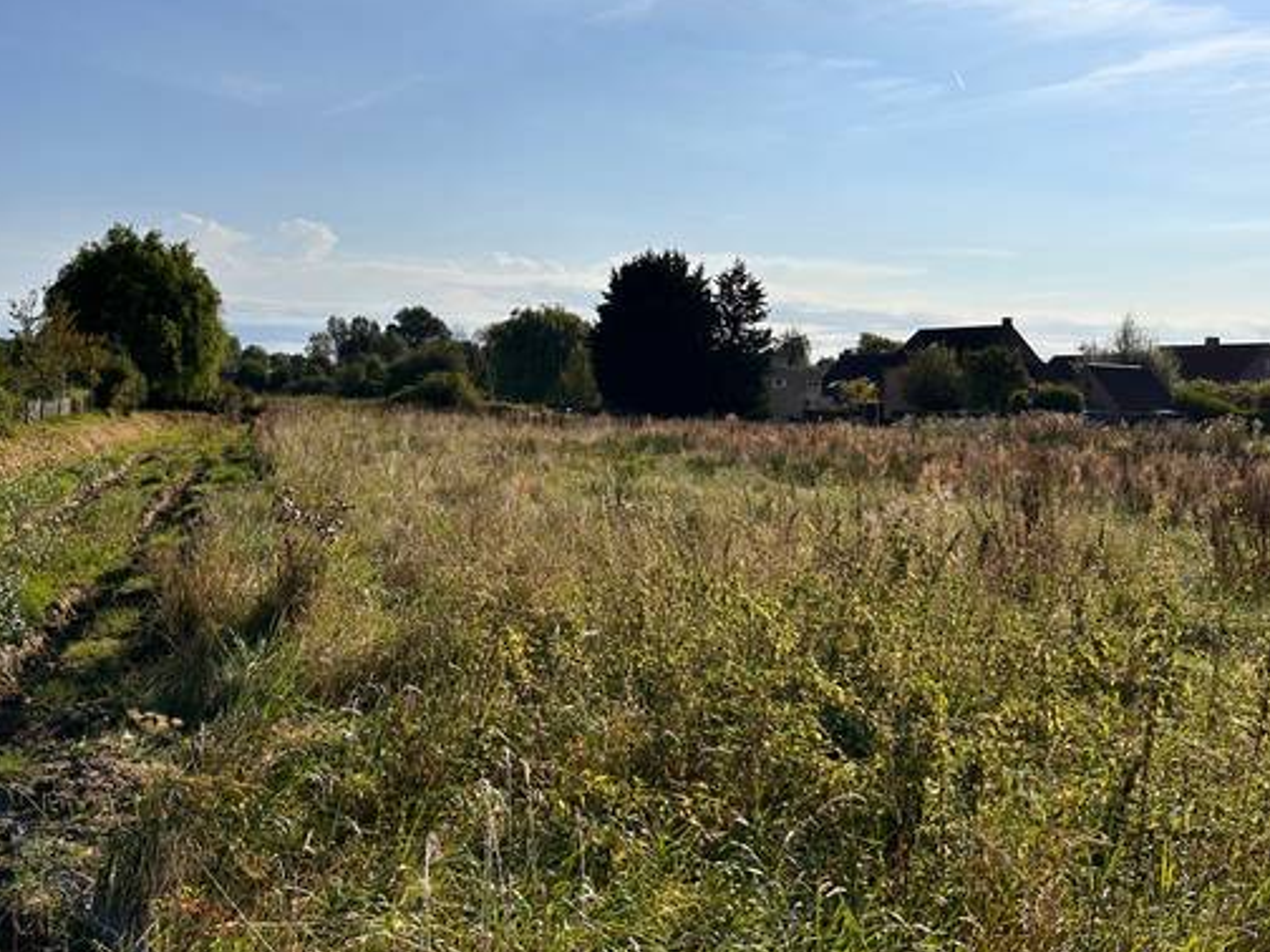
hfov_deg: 55.1
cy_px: 373
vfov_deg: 42.7
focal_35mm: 33
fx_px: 1211
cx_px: 544
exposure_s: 1/14286
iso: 50
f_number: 1.5
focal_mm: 5.7
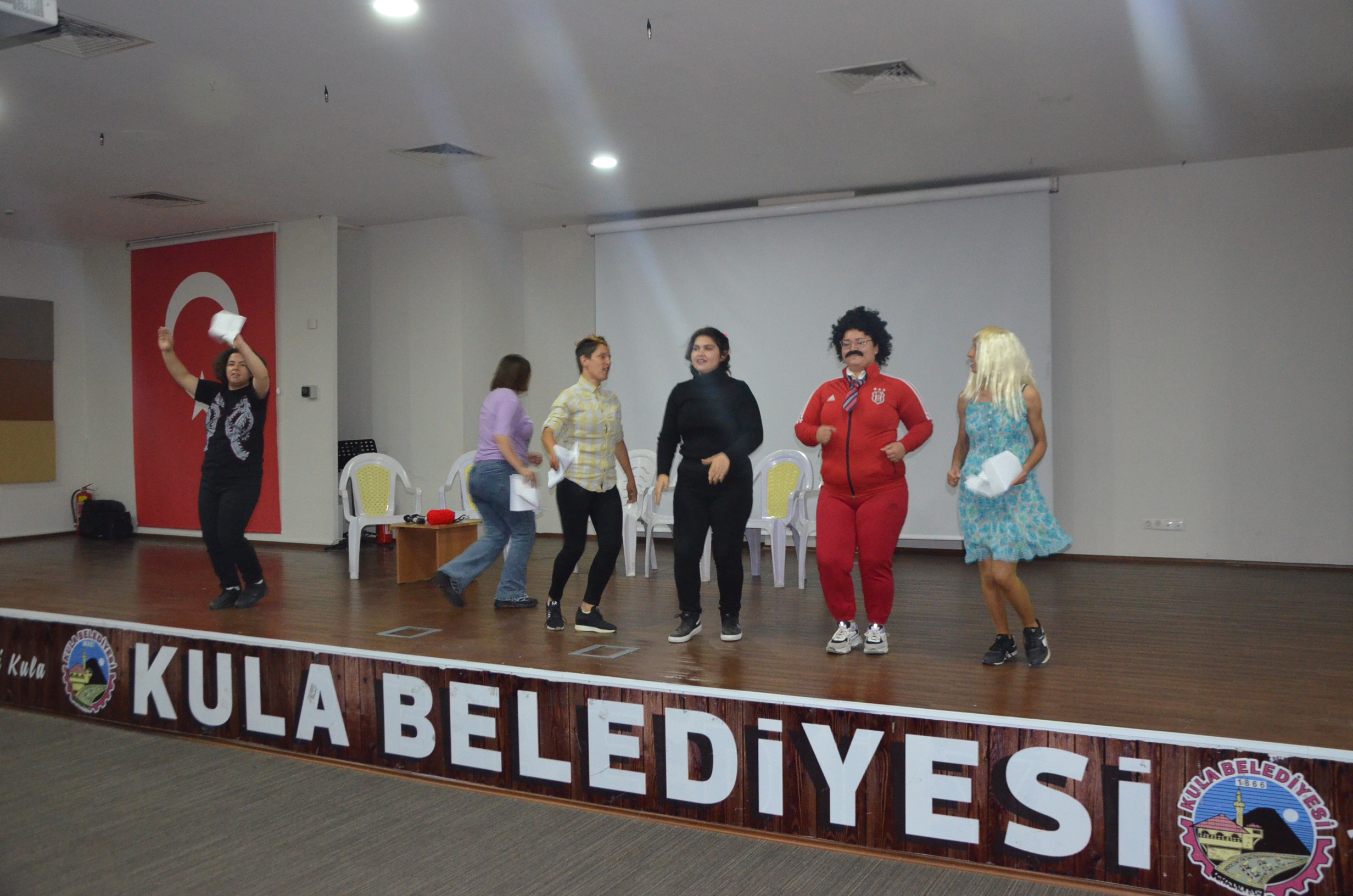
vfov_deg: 39.8
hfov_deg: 57.3
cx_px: 676
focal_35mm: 33
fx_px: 1238
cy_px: 448
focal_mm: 22
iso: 2500
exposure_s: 1/60
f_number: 3.8
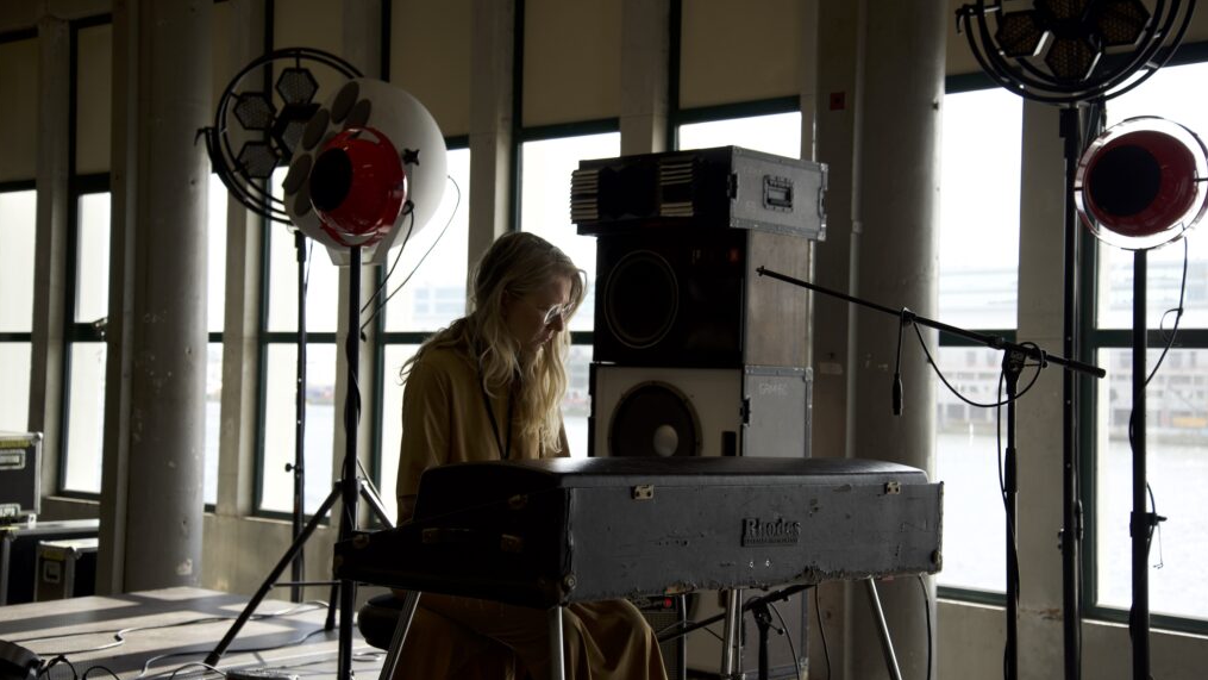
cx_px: 602
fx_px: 1762
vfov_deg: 21.8
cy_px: 330
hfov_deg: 37.8
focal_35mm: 55
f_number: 5
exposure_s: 1/100
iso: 100
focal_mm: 52
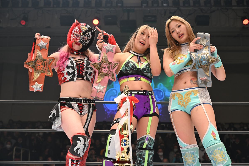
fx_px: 332
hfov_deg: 41.1
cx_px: 124
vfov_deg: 28.1
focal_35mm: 48
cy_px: 83
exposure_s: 1/1000
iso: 2000
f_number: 4
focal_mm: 48
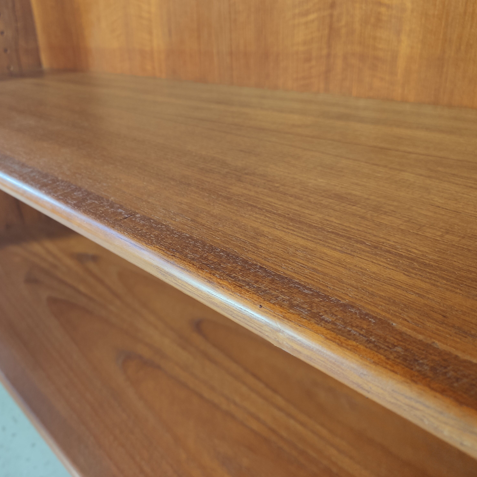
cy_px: 239
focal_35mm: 31
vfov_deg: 52.5
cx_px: 163
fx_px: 483
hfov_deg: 51.7
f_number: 1.75
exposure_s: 1/100
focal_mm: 4.75
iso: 319
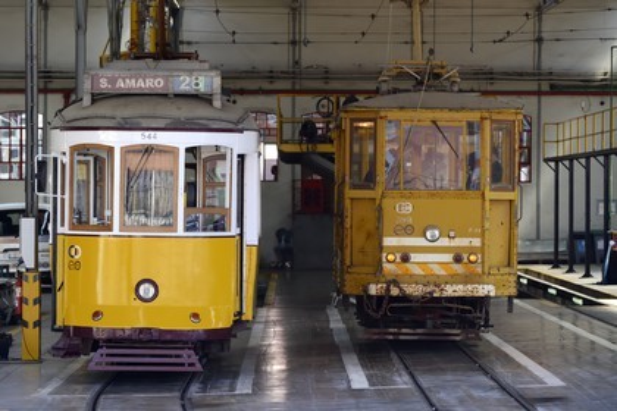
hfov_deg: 11.4
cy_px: 206
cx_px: 308
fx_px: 3085
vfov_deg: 7.6
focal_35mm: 180
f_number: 9
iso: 800
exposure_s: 1/160
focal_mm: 180
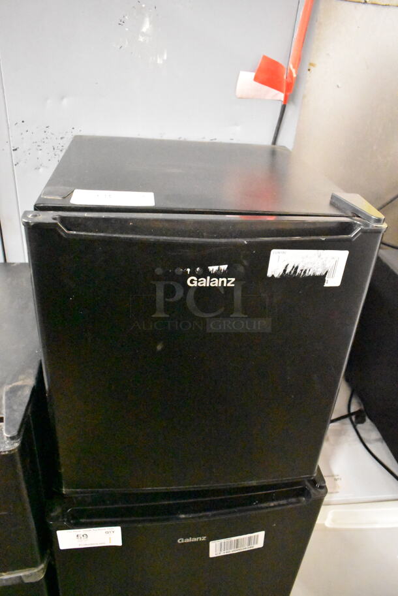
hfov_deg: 48.0
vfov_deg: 67.3
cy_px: 298
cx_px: 199
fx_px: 447
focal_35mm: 27
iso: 25600
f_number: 3.5
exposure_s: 1/80
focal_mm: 18
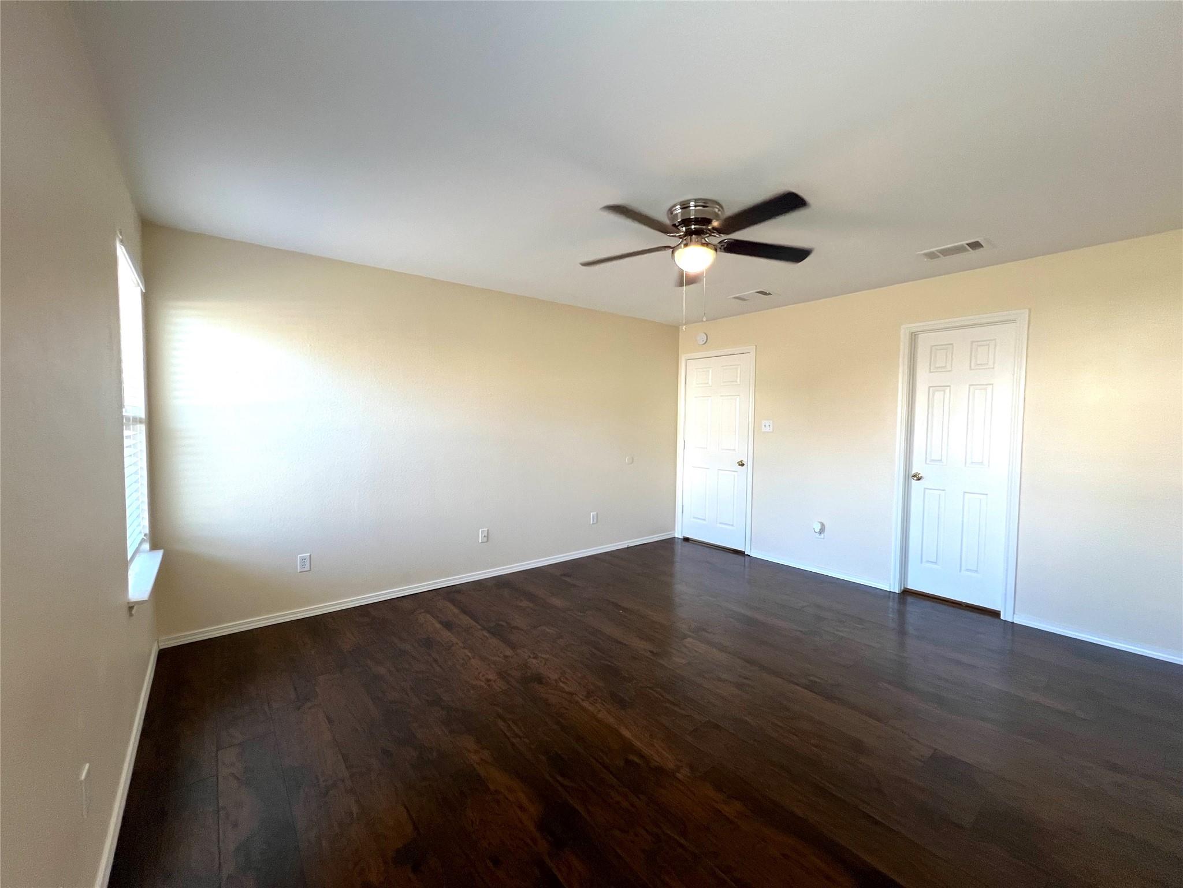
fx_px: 444
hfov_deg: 106.2
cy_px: 444
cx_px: 592
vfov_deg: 89.9
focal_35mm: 13
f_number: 1.8
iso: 250
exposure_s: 1/120
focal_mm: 1.57
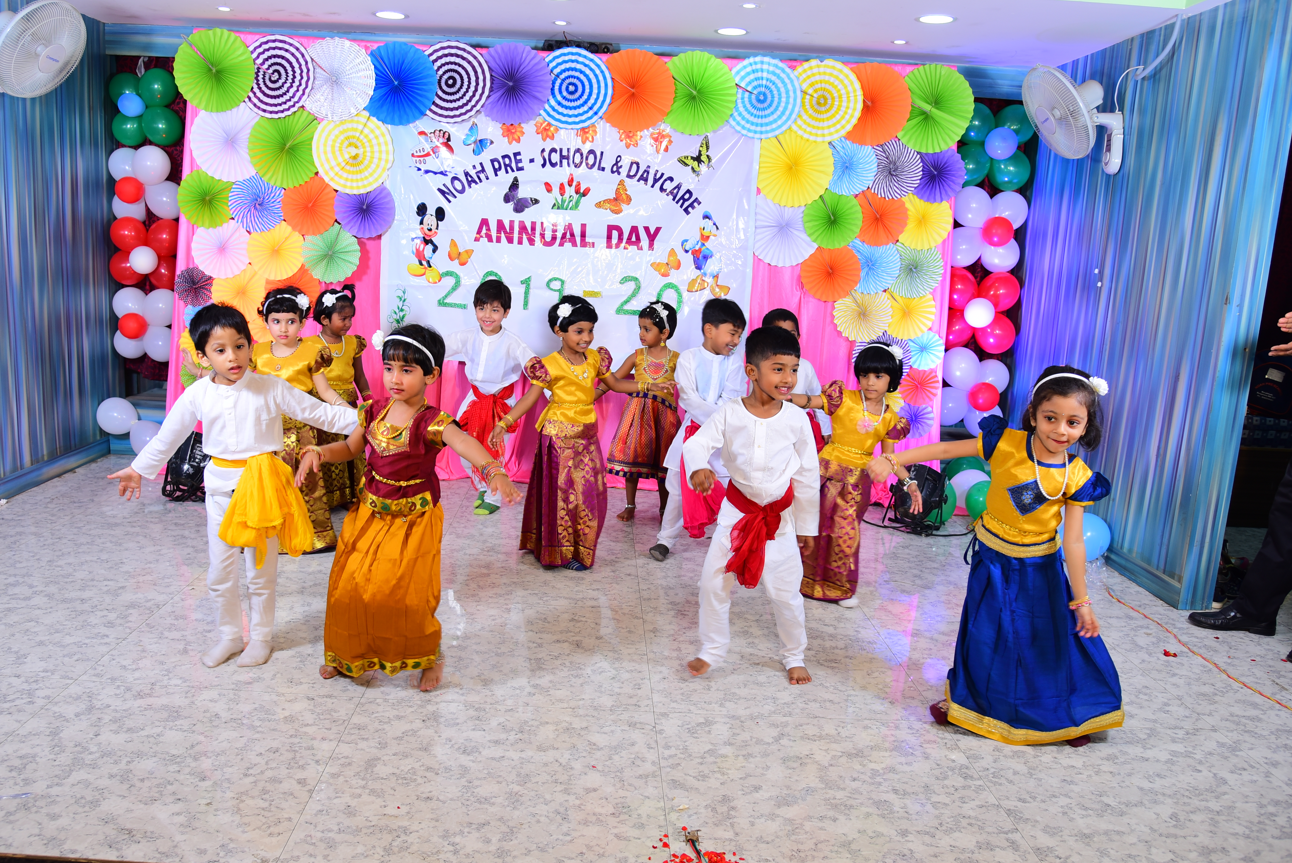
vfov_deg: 48.0
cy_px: 451
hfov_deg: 67.3
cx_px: 598
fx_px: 969
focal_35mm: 27
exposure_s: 1/100
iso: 250
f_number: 4.5
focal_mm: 24
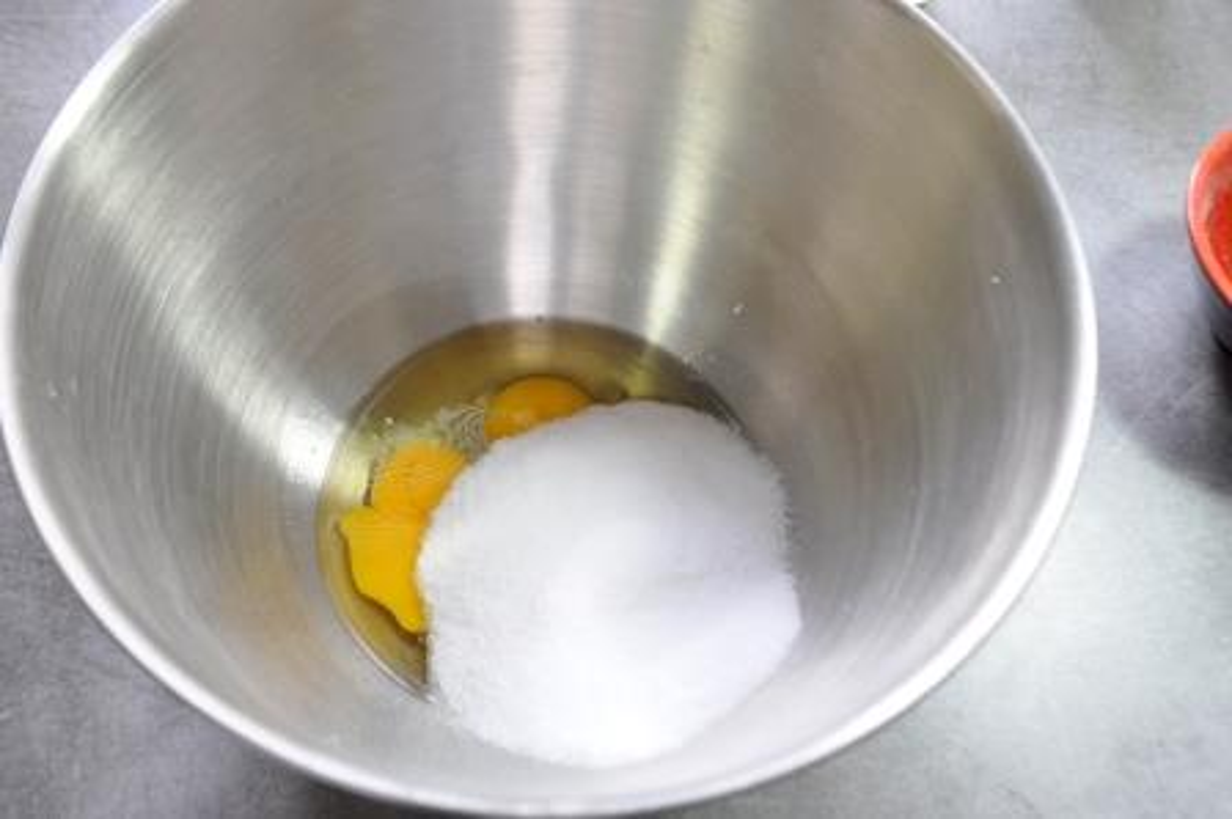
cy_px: 410
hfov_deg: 49.6
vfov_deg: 34.2
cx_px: 616
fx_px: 1334
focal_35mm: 39
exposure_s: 1/30
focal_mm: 26
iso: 640
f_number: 7.1
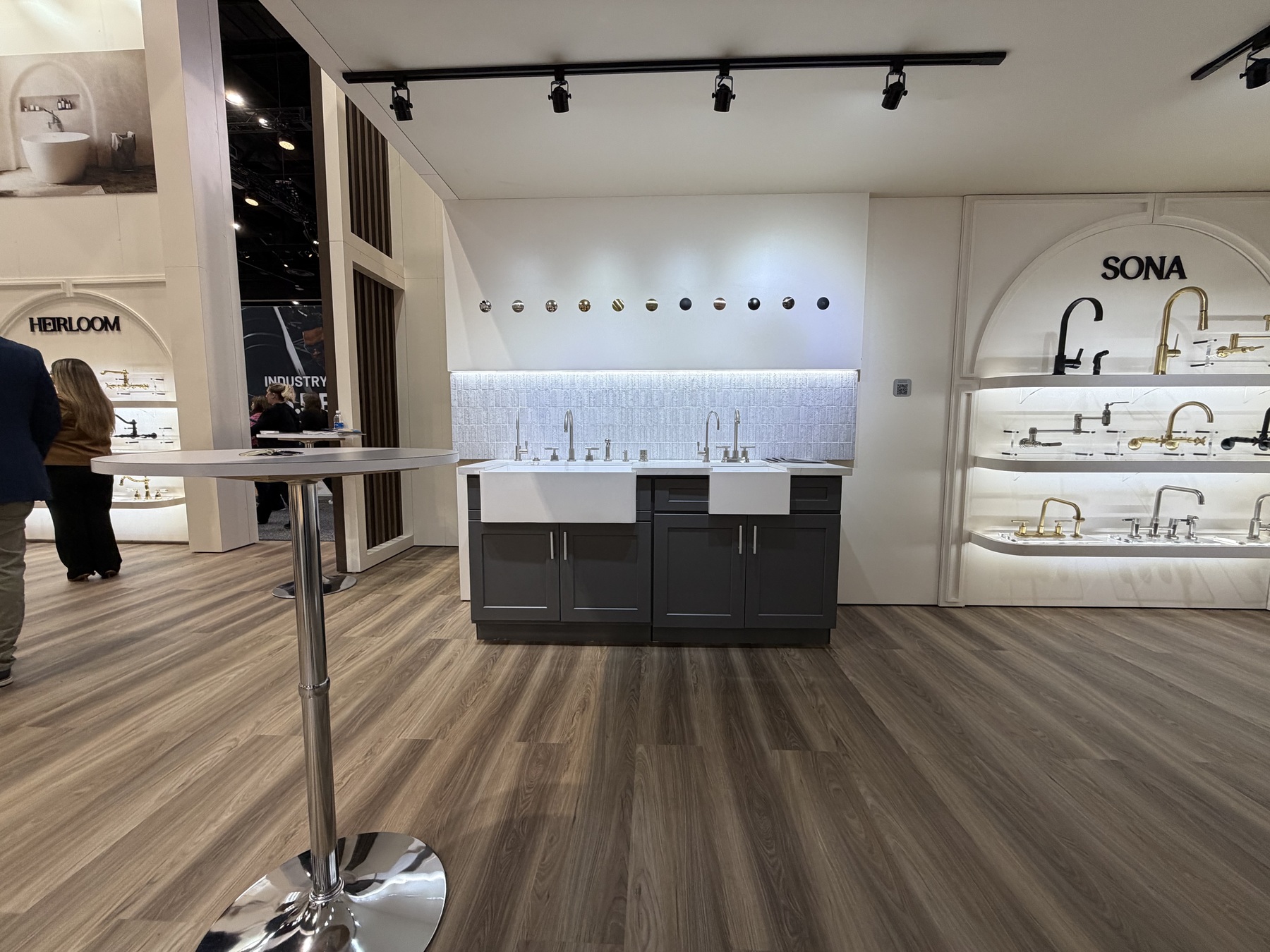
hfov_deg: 102.1
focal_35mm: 14
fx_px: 514
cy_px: 476
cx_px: 635
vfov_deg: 85.7
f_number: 2.2
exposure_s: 1/120
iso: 160
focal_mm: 2.22
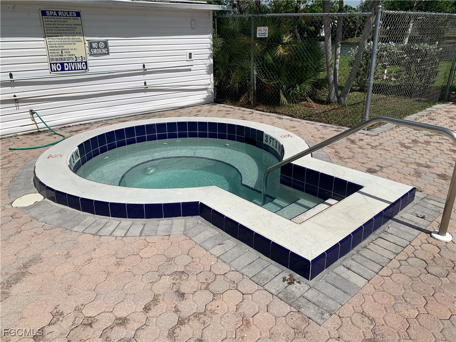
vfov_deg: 53.1
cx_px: 228
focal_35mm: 26
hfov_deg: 67.3
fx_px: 343
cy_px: 171
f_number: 1.8
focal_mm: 4.25
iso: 25
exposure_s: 1/6452
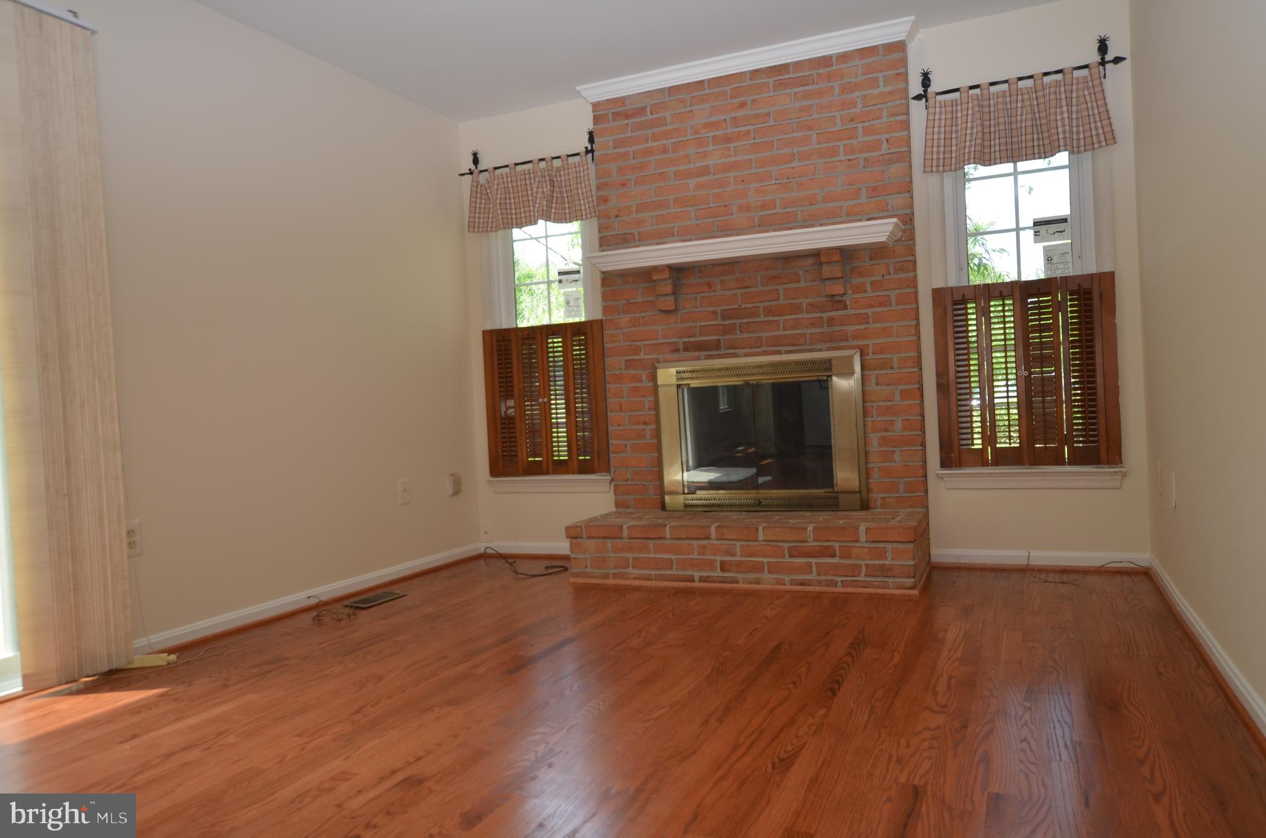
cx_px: 633
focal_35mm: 26
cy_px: 419
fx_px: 895
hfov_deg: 70.6
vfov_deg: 50.2
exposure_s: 1/100
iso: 200
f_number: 5
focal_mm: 17
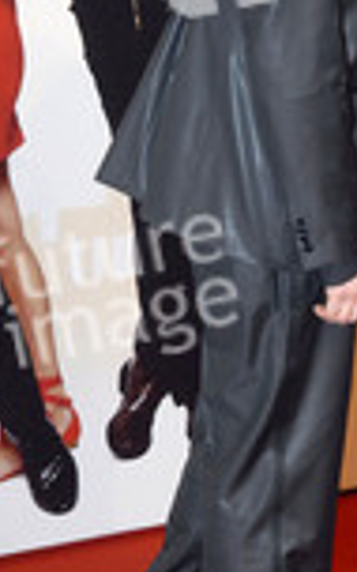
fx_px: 2755
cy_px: 117
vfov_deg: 11.8
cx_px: 458
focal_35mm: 177
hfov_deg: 7.3
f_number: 7.1
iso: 800
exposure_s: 1/125
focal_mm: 44
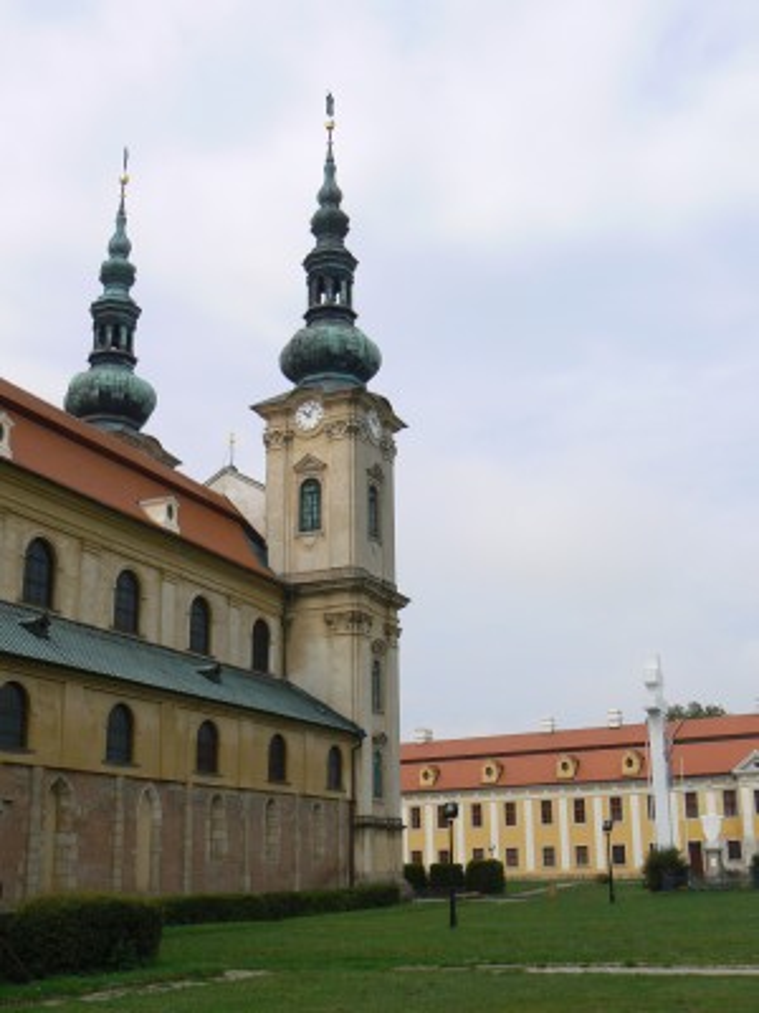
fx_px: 1228
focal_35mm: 42
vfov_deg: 44.8
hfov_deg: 34.3
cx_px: 380
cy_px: 506
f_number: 6.3
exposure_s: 1/500
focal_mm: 7
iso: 80
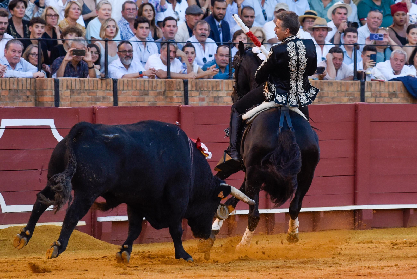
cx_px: 208
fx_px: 2319
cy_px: 140
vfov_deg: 6.9
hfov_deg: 10.3
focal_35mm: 200
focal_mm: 200
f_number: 4
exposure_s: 1/800
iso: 1600
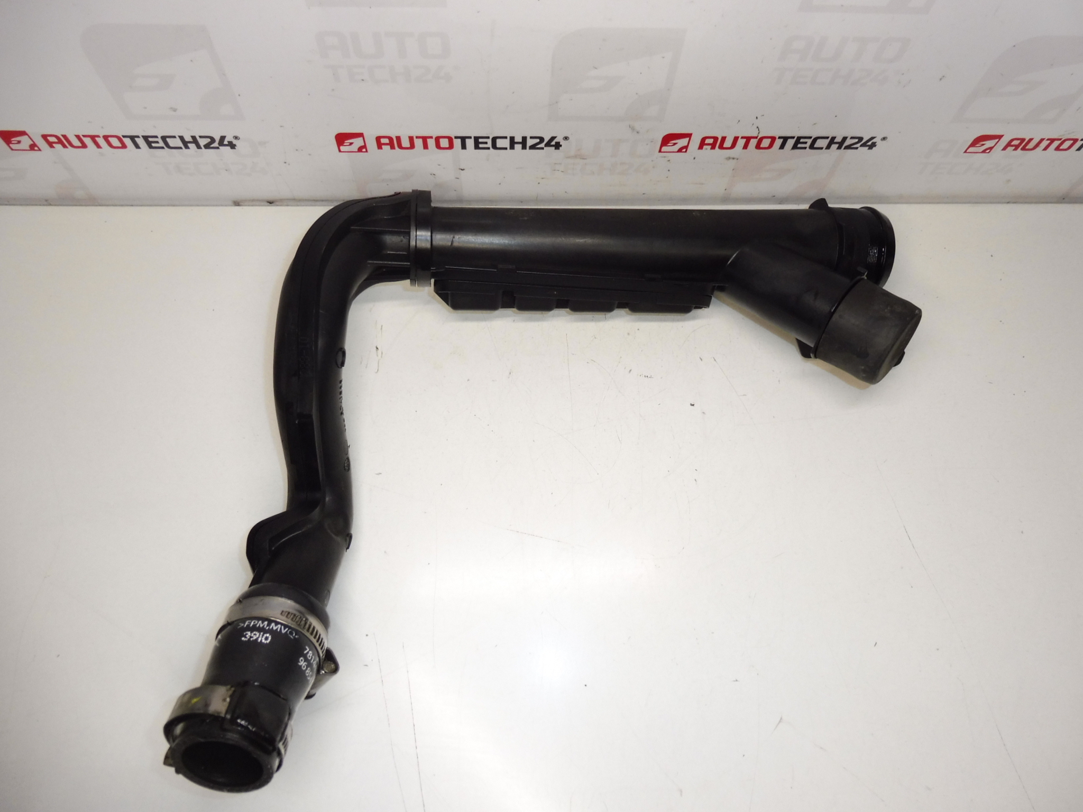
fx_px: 751
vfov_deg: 56.8
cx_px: 542
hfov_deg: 71.6
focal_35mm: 24
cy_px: 406
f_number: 3.5
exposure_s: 1/125
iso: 200
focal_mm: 4.3
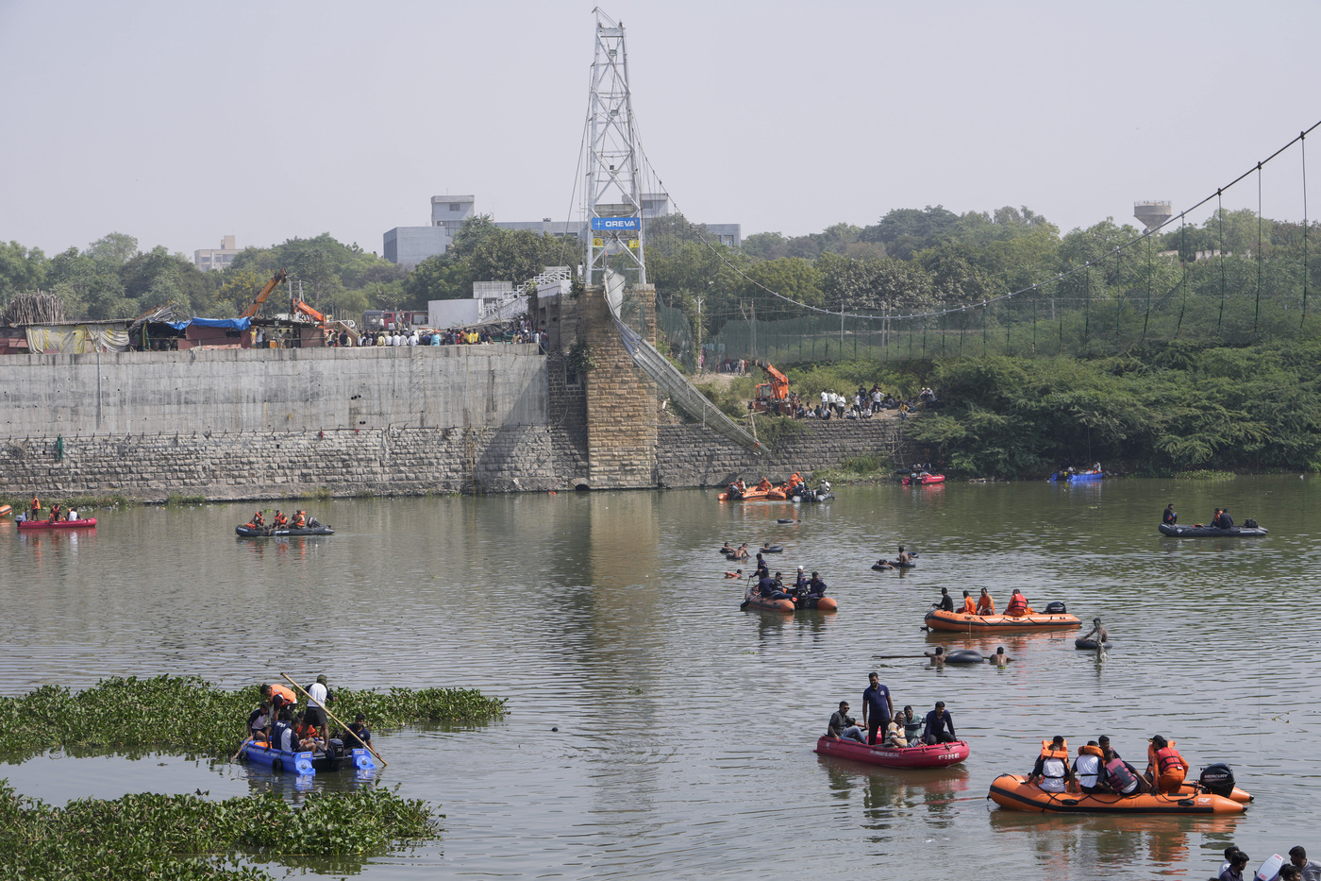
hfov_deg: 23.6
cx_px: 660
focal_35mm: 86
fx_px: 3155
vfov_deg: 15.9
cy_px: 440
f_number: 9
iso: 100
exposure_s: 1/200
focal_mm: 86
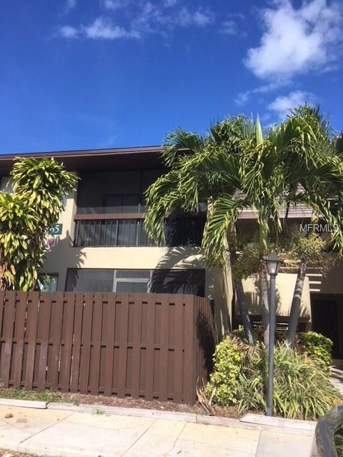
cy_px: 228
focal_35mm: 29
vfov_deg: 61.7
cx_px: 172
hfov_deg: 48.2
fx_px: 383
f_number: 2.2
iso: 25
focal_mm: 4.15
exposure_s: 1/1479
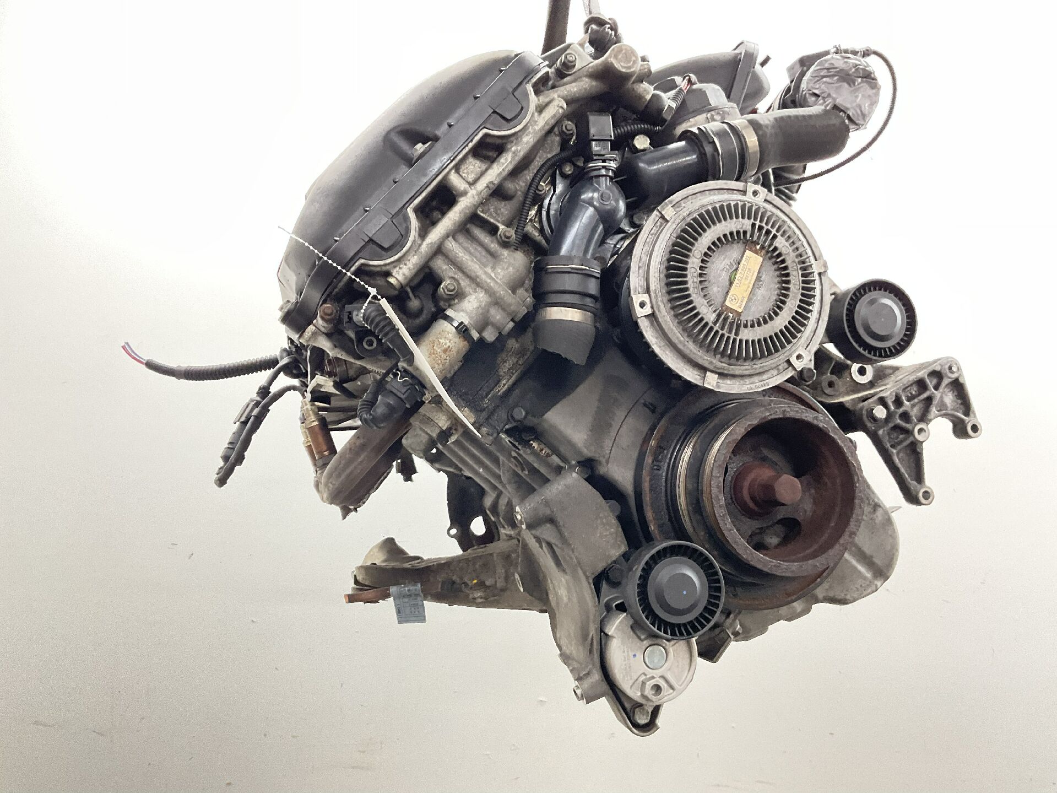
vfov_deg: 48.2
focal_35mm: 29
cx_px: 528
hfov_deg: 61.7
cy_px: 396
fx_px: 885
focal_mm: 3
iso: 160
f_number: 1.8
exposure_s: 1/50
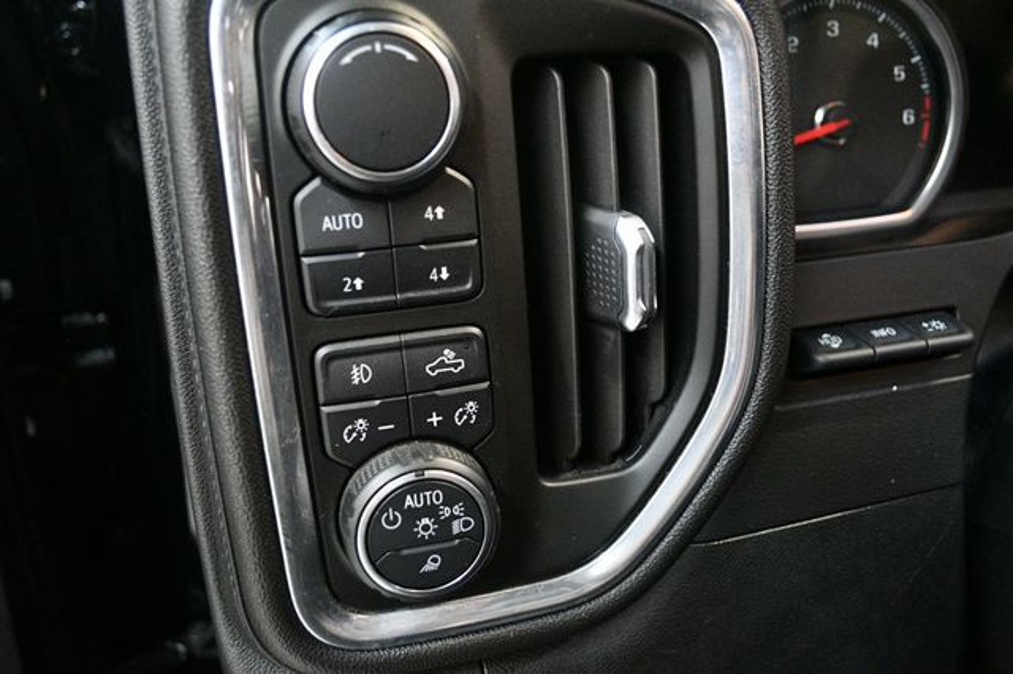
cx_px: 506
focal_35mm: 30
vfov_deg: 43.6
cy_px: 337
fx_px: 844
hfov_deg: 62.0
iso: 6400
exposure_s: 1/60
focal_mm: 20
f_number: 3.8
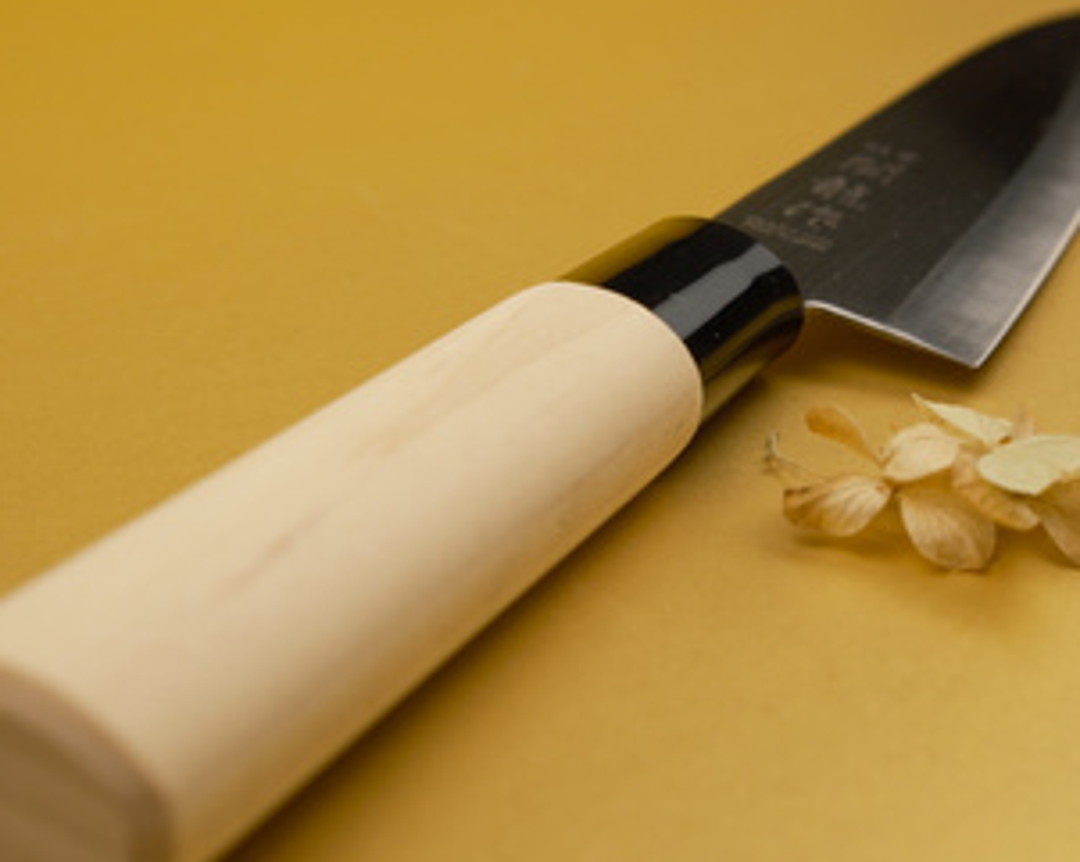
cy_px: 379
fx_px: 2012
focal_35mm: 63
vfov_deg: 24.2
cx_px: 640
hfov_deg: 30.0
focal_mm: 30.2
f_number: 6.4
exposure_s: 1/125
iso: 400
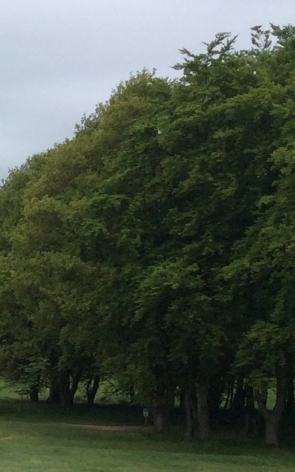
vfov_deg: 20.0
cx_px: -346
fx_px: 1337
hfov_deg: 11.1
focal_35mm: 104
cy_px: 289
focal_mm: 3.3
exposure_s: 1/457
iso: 32
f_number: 2.4
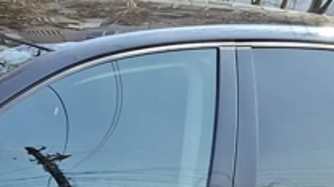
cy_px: 329
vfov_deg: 9.5
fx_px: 1071
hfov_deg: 16.5
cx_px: -126
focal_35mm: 121
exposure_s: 1/447
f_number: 1.8
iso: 50
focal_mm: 5.54
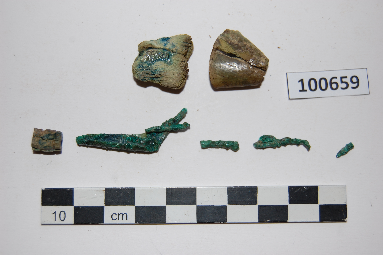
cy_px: 128
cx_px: 192
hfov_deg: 35.1
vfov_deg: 23.7
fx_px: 606
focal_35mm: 57
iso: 220
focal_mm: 38
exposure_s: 1/60
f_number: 4.8
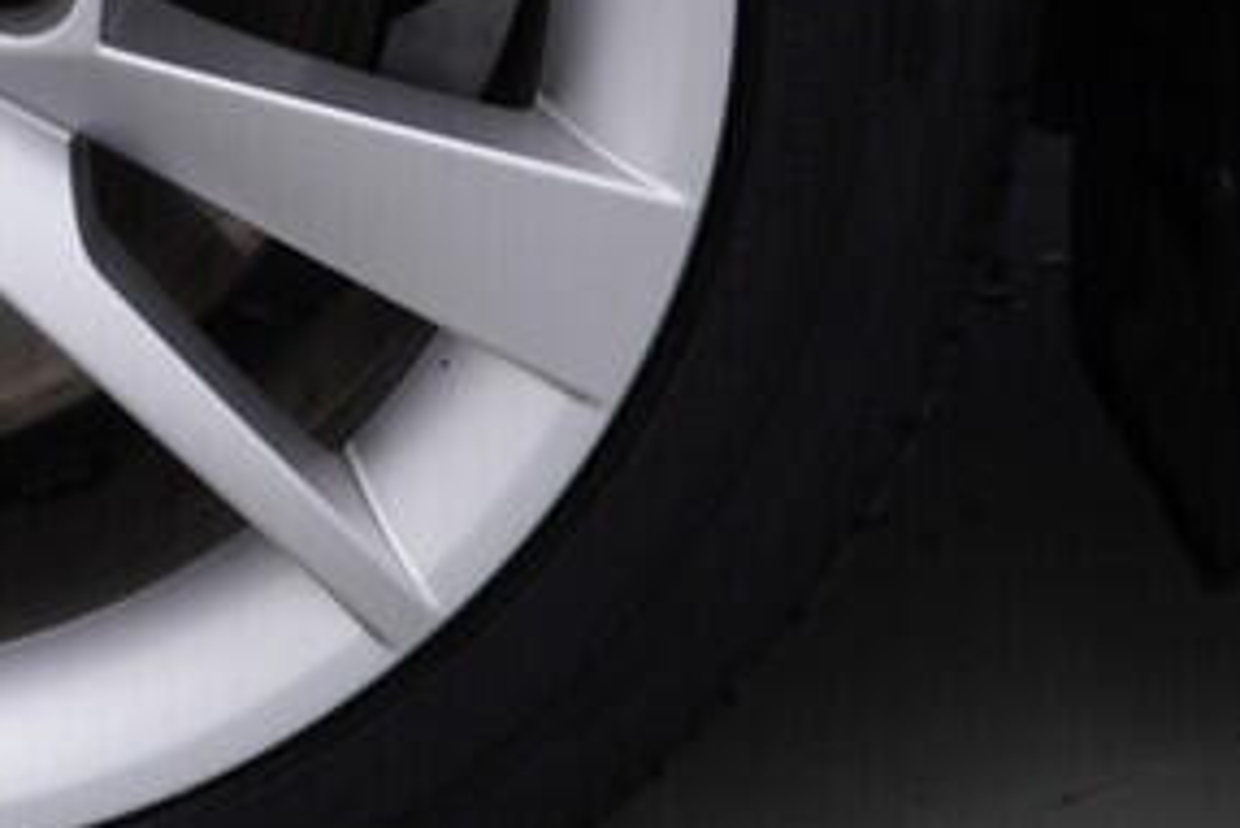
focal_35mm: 129
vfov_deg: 10.4
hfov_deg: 15.4
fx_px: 4445
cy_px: -206
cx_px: -152
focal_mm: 24
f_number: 4.5
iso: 125
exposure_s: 1/80
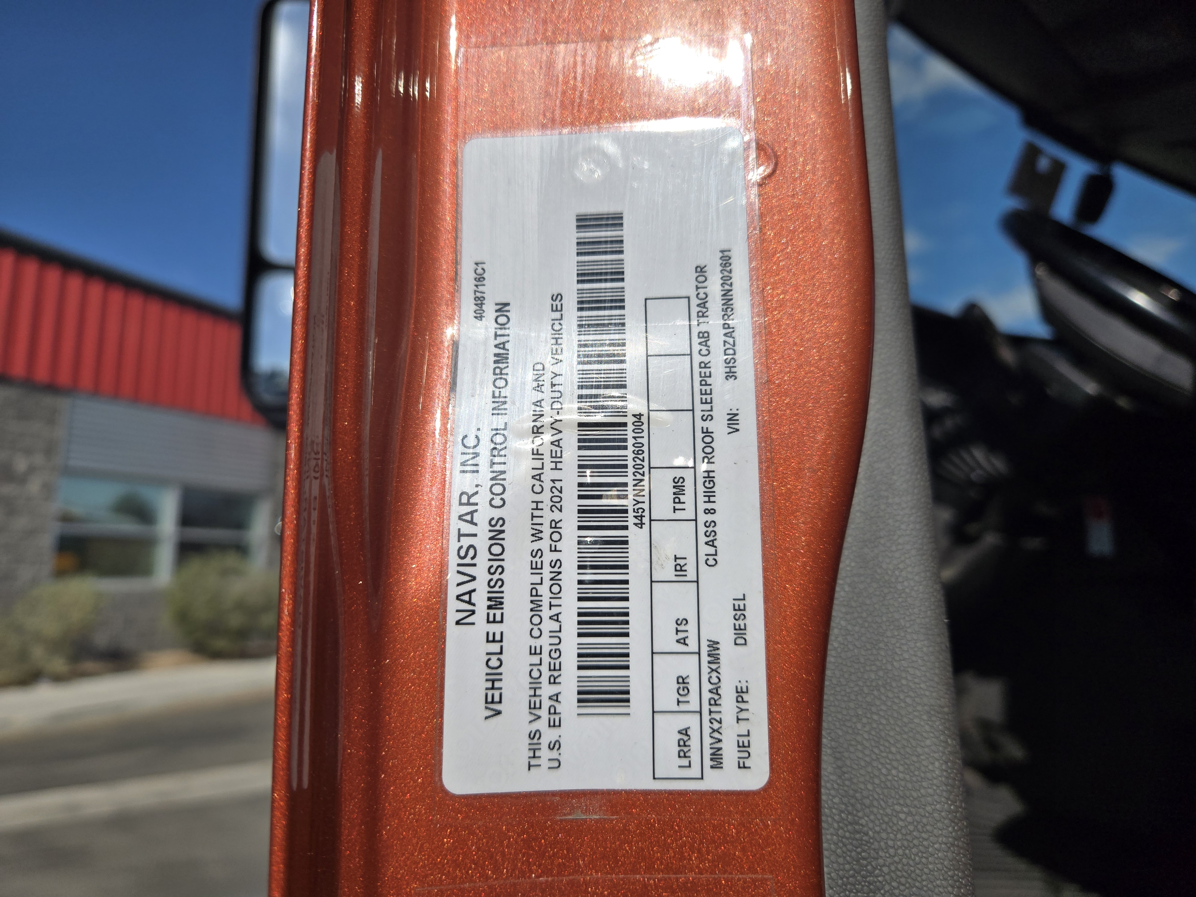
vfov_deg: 58.9
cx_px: 598
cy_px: 448
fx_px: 795
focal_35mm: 23
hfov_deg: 73.9
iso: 25
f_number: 1.8
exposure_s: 1/3474
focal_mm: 5.4
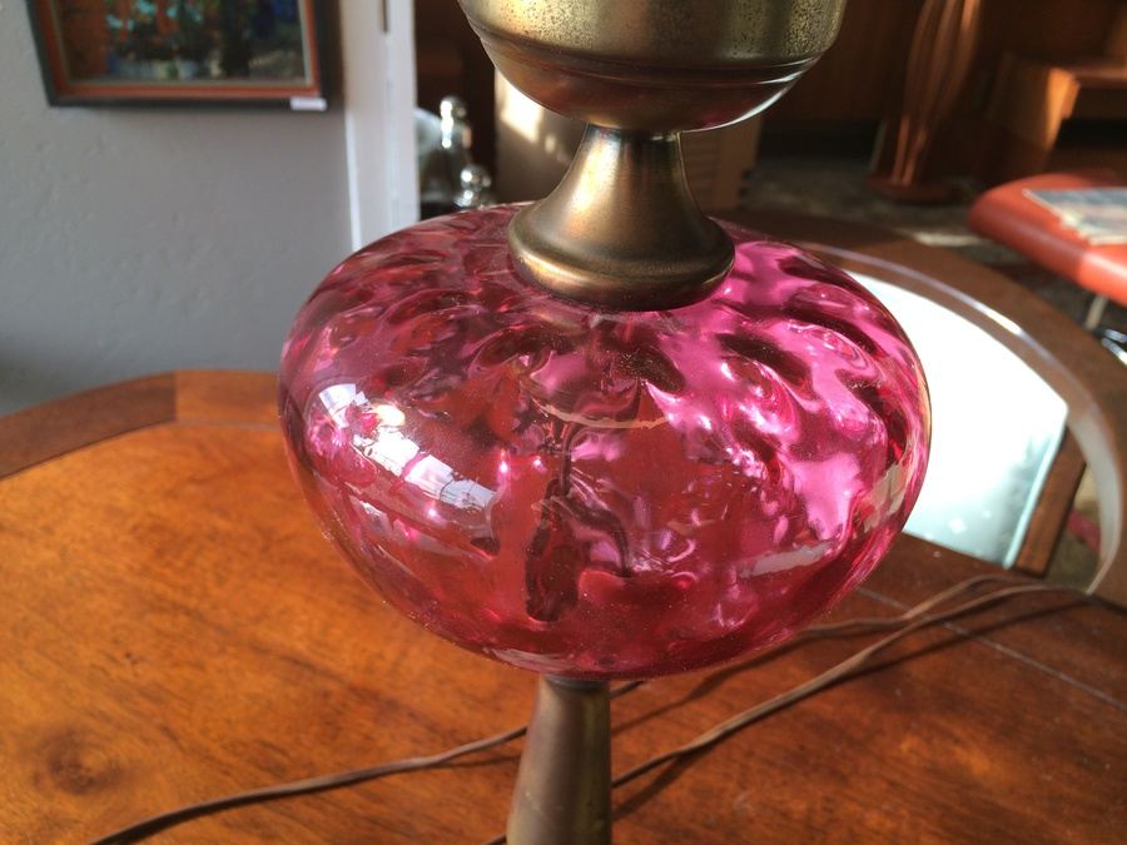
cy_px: 422
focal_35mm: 30
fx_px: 977
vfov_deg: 46.8
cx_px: 564
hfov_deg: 60.0
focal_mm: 4.12
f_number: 2.2
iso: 40
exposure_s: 1/120
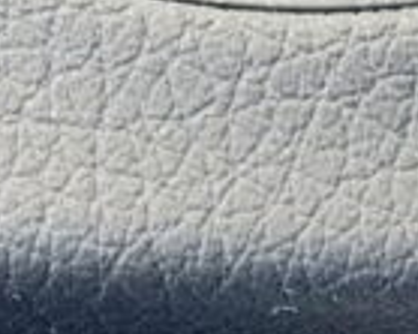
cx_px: 541
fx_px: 4265
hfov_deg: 5.6
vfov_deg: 4.3
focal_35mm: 345
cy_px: 1071
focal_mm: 6.76
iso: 200
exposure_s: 1/33
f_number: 1.78
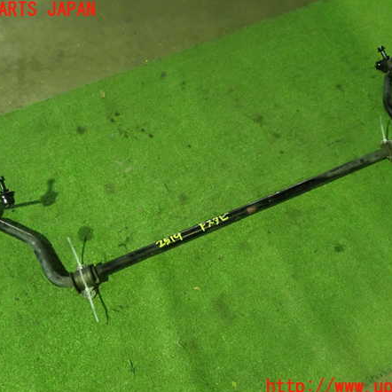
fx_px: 461
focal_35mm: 36
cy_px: 199
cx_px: 200
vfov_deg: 46.0
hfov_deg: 46.0
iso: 800
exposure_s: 1/30
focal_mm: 5.4
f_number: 2.3
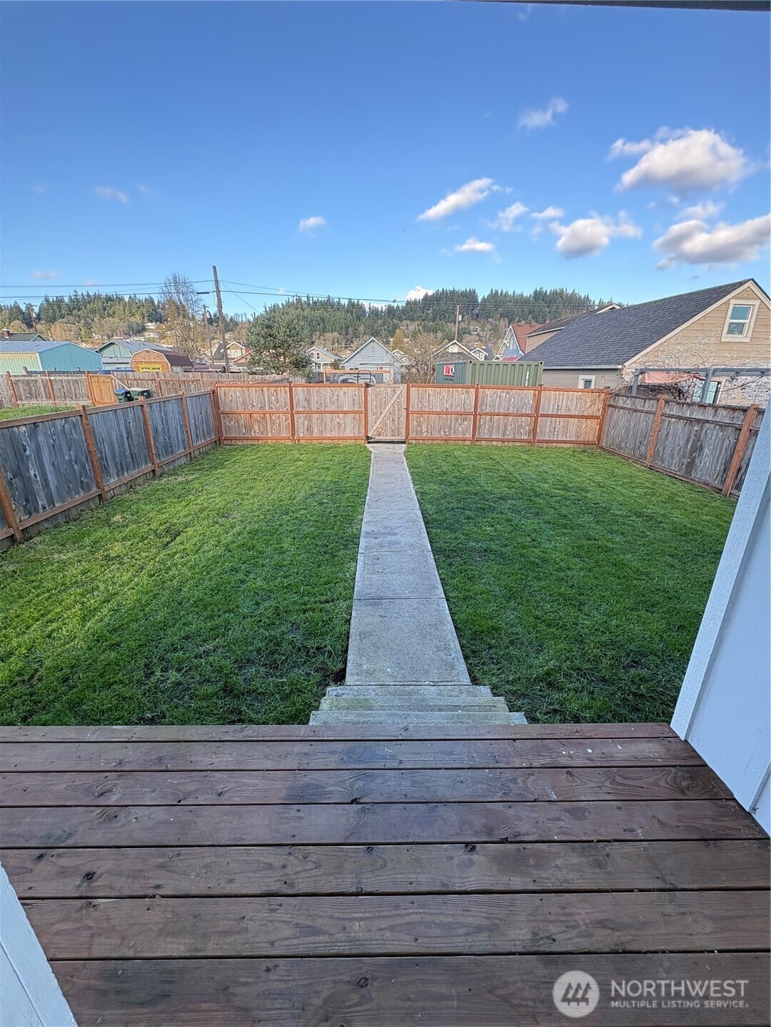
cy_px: 514
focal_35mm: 14
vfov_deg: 102.1
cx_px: 386
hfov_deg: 85.7
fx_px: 416
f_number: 2.2
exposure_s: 1/176
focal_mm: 2.22
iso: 64
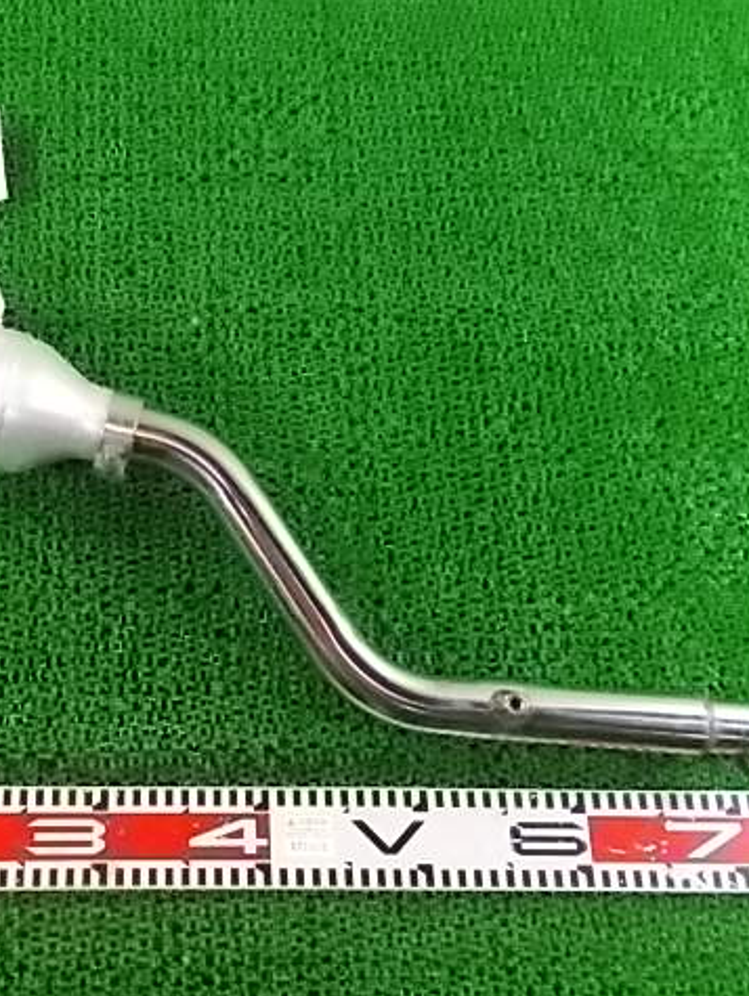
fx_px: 1008
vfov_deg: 52.6
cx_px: 172
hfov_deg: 39.5
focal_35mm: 35
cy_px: 497
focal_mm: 4.6
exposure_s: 1/125
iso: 560
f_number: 3.2
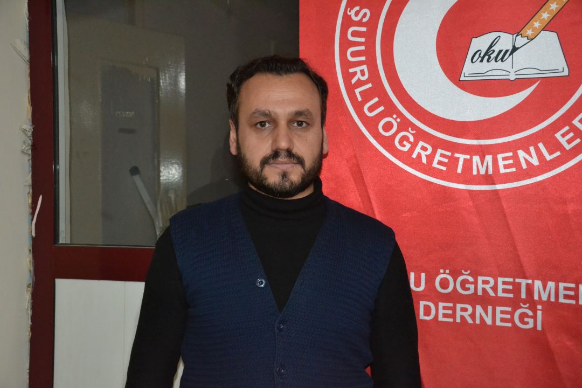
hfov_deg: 42.3
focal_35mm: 46
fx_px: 752
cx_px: 291
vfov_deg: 28.9
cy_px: 194
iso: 3200
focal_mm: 31
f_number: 4
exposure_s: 1/60
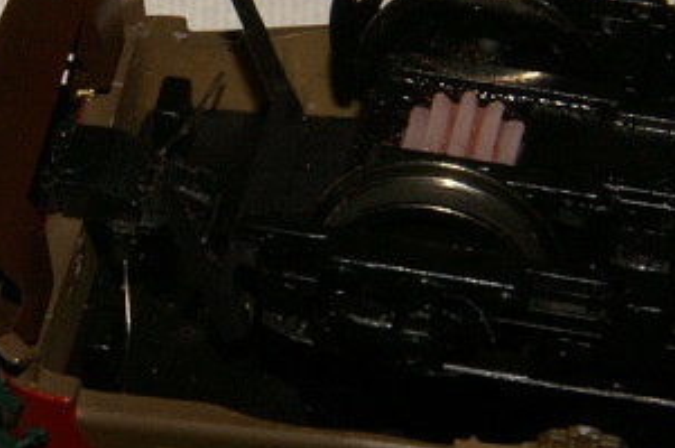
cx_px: 126
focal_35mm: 276
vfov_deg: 5.0
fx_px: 5174
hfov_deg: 7.5
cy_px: 193
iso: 800
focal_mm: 75
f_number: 32
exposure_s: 1/125
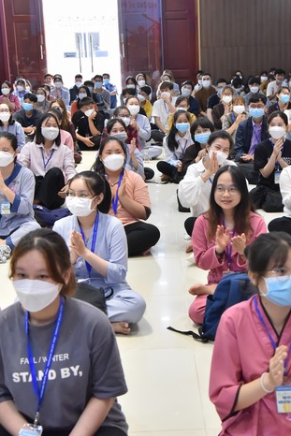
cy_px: 199
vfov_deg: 30.1
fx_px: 812
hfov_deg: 20.3
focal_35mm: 67
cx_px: 175
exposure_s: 1/160
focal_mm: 48
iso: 3200
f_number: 5
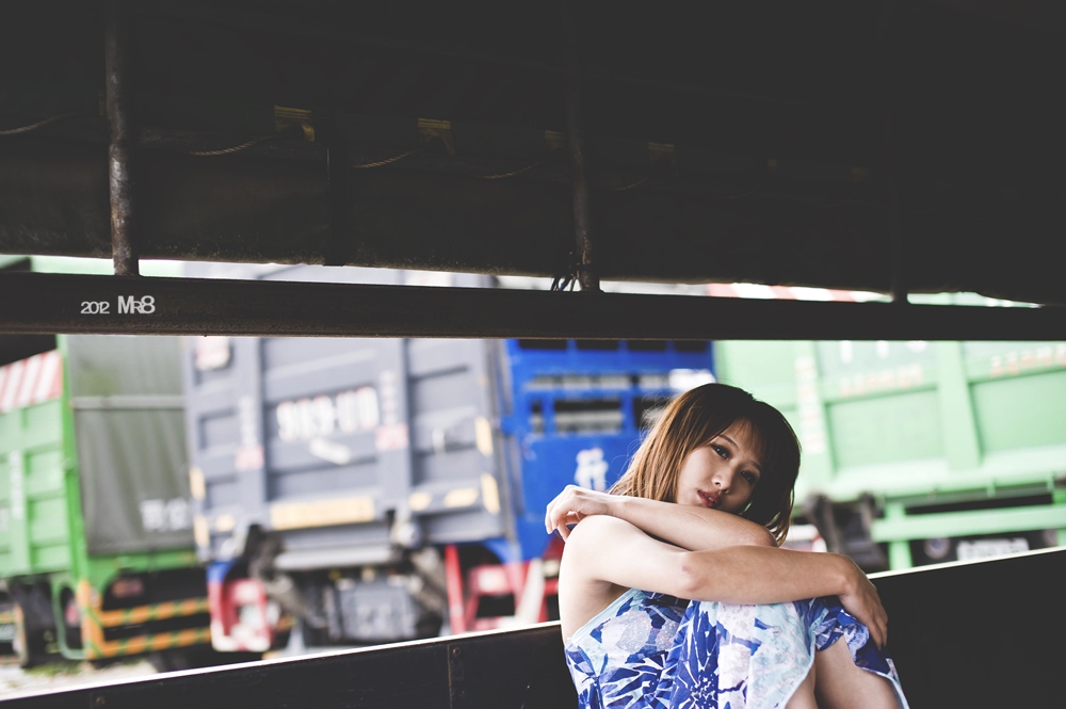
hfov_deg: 39.6
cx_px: 533
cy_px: 354
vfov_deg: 26.9
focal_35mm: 50
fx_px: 1479
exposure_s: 1/200
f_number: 2
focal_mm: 50
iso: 320
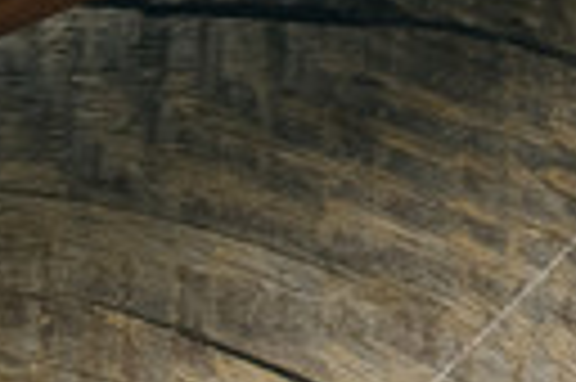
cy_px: -258
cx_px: 1078
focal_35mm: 420
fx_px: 6711
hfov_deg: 4.8
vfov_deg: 3.2
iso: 100
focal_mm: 35
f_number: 22
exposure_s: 1/200
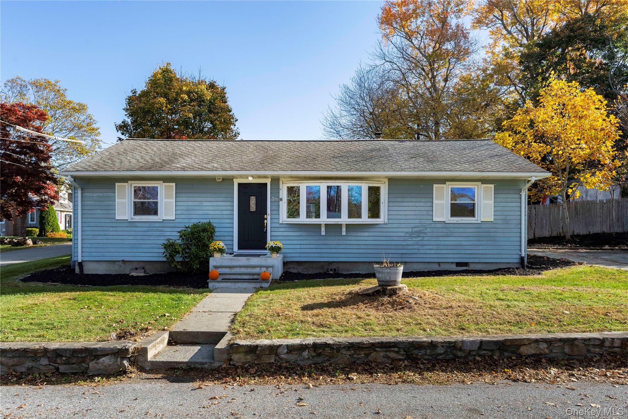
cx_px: 314
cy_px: 210
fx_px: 419
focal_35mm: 24
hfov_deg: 73.7
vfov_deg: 53.1
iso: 320
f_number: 8
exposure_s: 1/800
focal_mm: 24
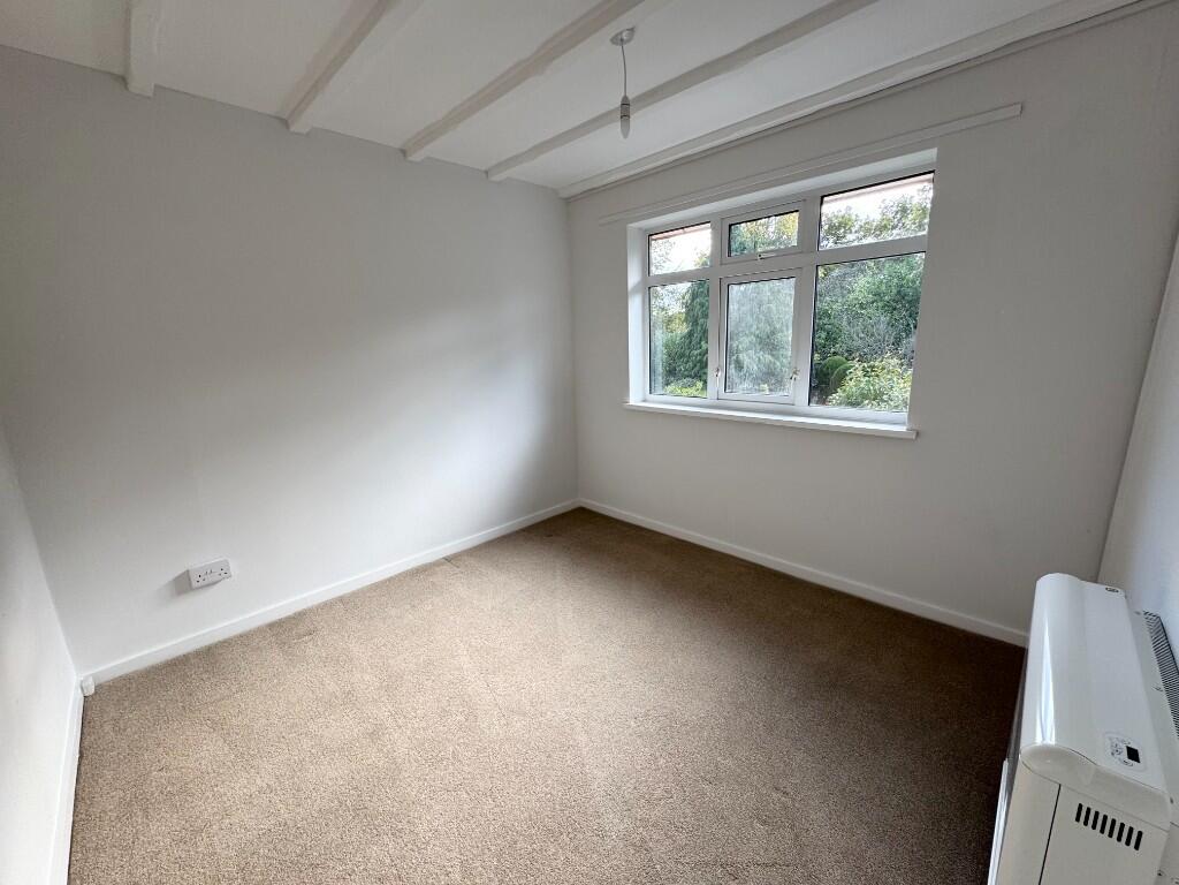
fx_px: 477
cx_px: 590
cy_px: 442
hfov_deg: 102.1
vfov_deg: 85.7
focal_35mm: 14
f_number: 2.2
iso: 40
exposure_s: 1/102
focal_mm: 2.22
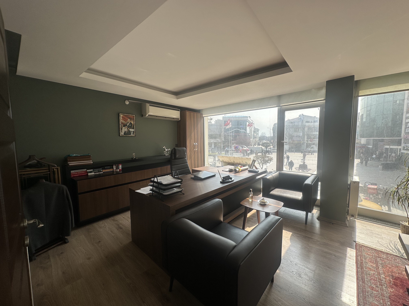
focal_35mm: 14
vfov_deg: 85.7
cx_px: 204
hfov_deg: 102.1
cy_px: 153
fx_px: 165
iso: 40
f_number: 2.2
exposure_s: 1/178
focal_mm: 2.22
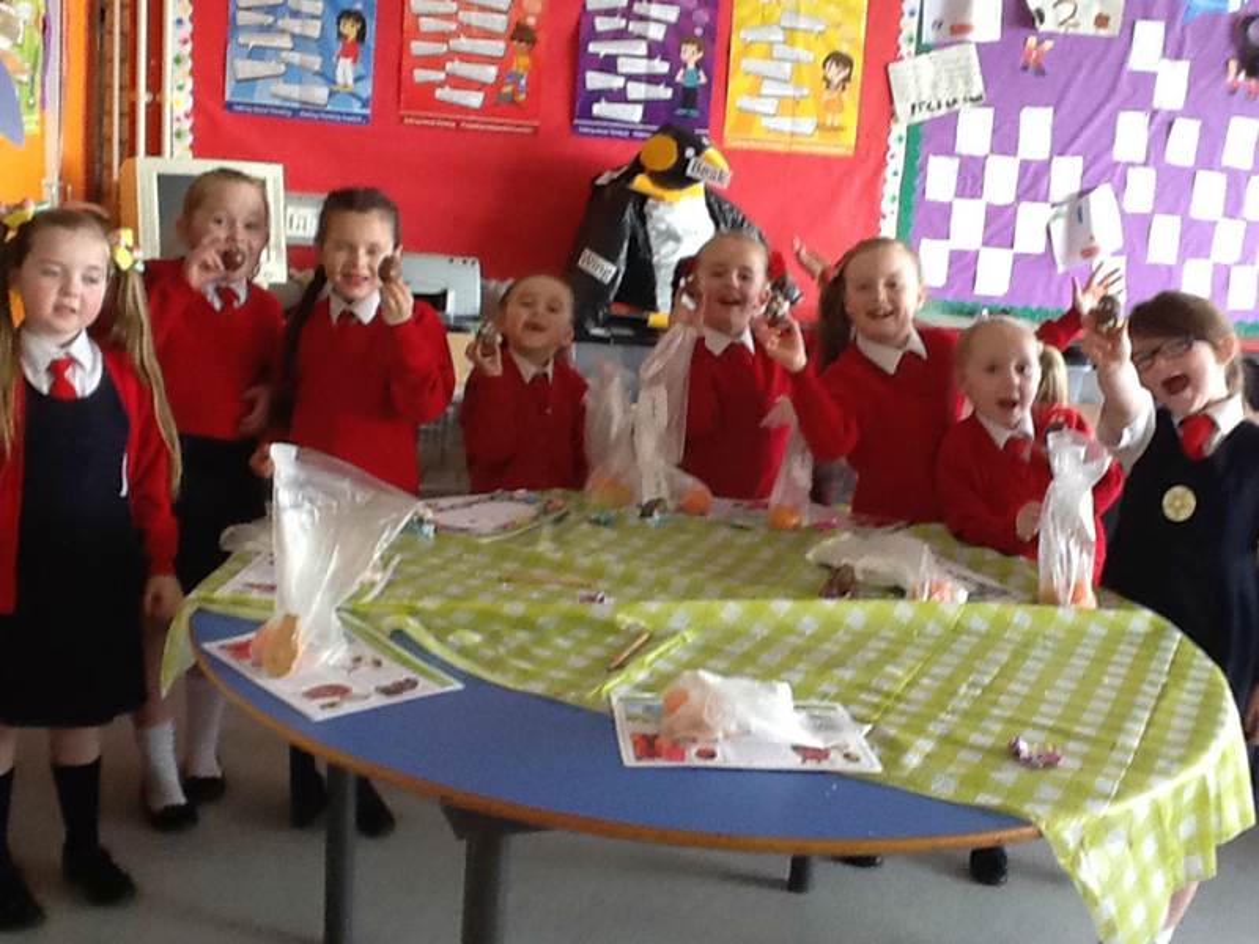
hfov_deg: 42.9
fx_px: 1600
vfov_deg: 32.9
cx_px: 630
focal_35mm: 44
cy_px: 472
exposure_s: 1/33
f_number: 2.4
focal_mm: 2.03
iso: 100
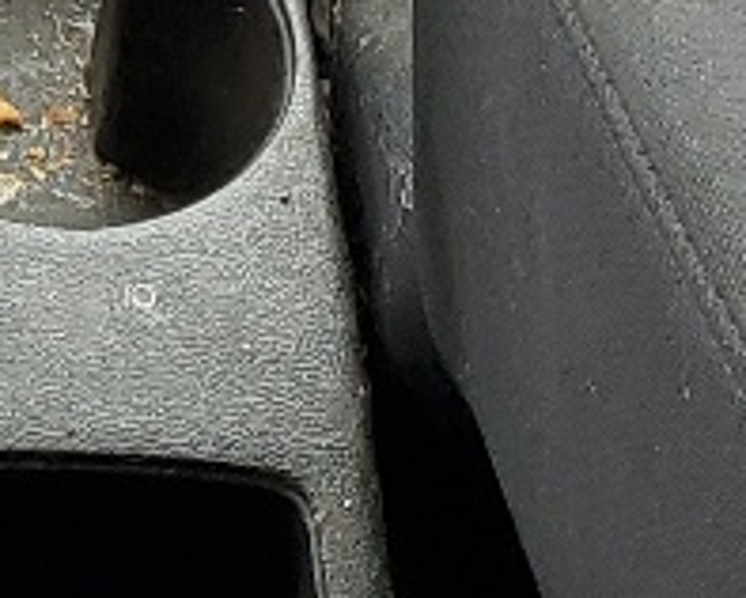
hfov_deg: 9.3
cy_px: -1207
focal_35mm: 206
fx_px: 4553
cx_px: -102
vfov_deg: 6.8
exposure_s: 1/182
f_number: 1.5
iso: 50
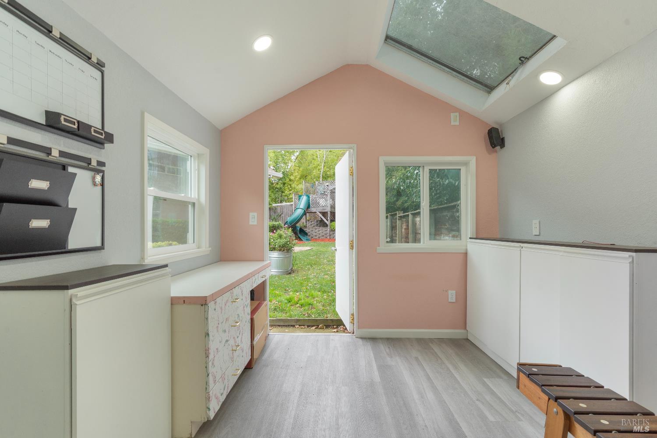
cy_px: 219
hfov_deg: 93.3
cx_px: 328
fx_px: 310
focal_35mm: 17
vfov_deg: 70.4
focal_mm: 17
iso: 160
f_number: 8
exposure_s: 1/13
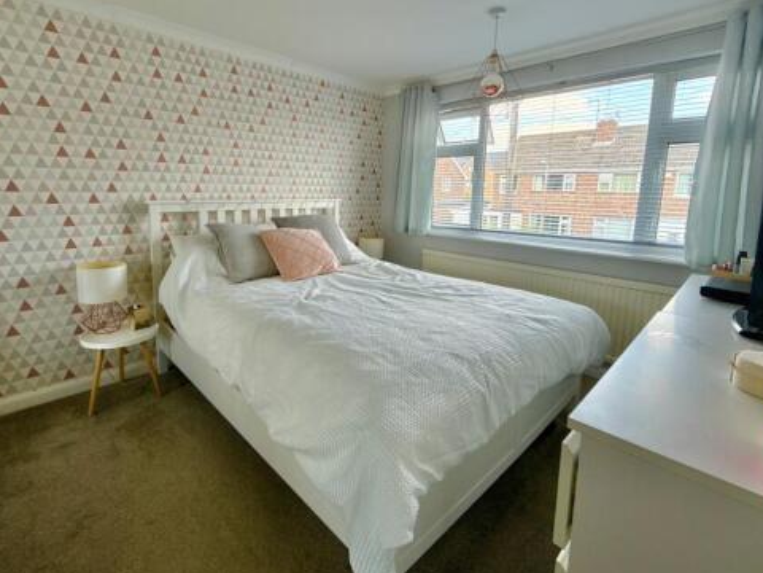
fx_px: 375
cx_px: 349
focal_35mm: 17
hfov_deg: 90.8
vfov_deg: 74.3
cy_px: 243
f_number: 2.2
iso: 64
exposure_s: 1/137
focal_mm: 2.22
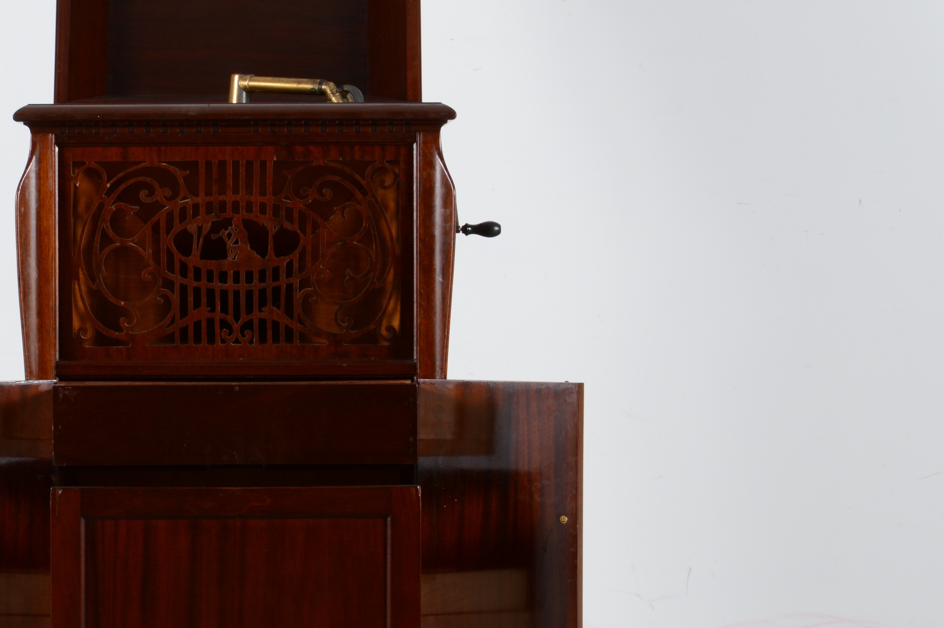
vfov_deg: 9.9
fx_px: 3615
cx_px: 223
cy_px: 336
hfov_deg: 14.8
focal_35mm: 138
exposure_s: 1/125
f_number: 14
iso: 100
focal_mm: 48
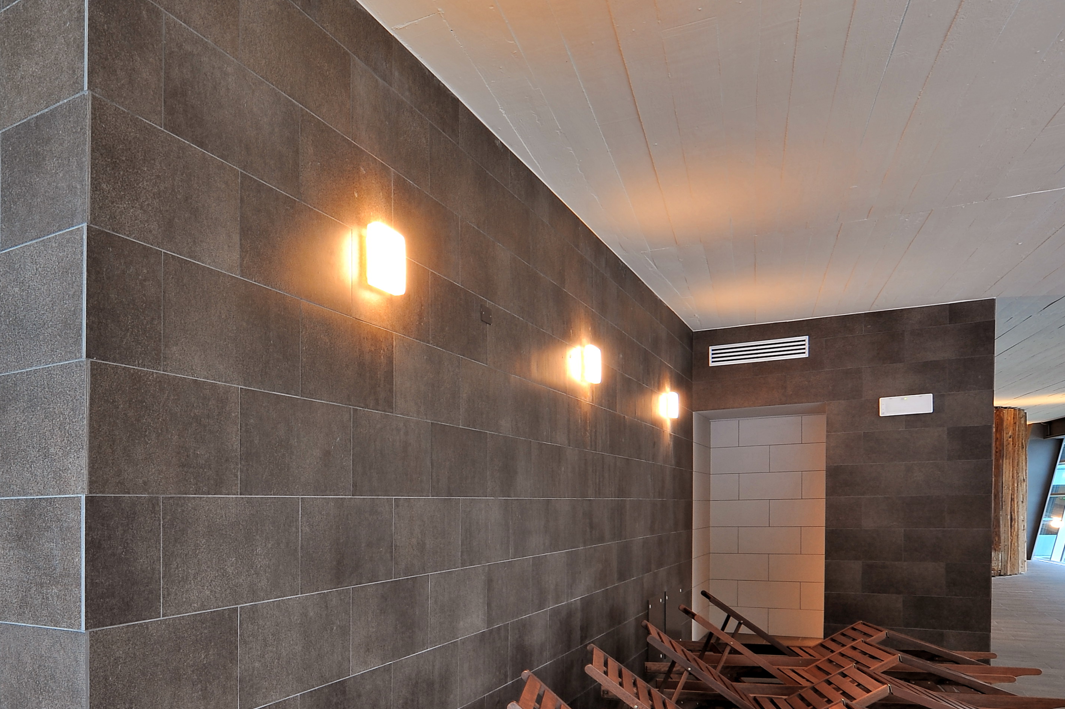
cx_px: 282
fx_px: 798
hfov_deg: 63.9
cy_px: 507
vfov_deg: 46.6
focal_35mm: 27
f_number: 16
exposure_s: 1.5
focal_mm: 18
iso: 200
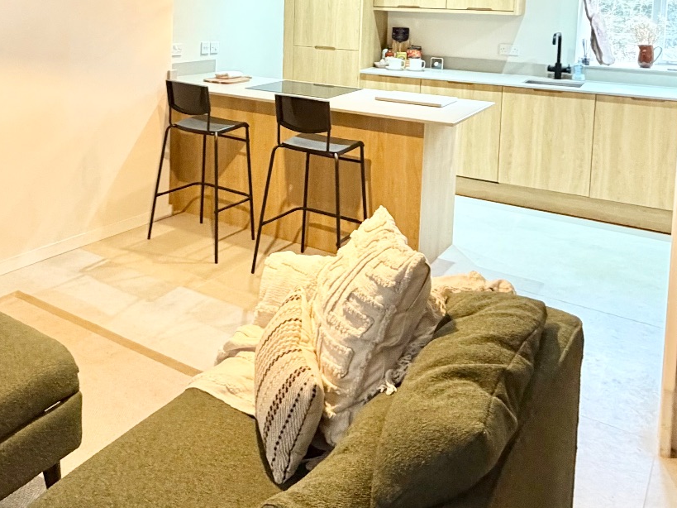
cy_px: 46
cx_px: 233
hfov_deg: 51.8
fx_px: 684
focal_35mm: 35
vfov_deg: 37.8
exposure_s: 1/60
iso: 640
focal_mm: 2.22
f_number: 2.2
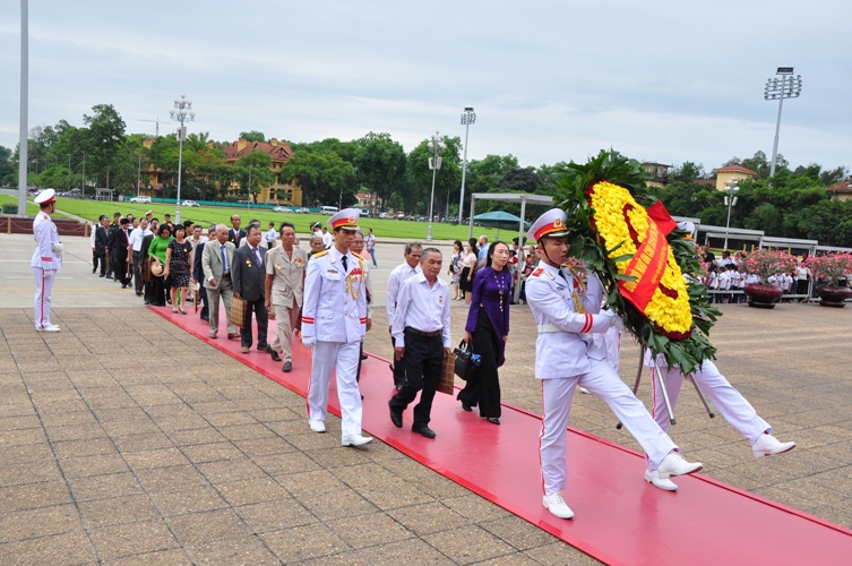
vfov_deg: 41.6
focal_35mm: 32
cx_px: 426
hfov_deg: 59.6
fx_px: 745
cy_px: 283
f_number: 11
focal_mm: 21
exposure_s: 1/125
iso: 200
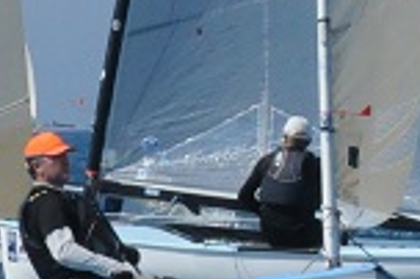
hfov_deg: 1.9
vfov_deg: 1.2
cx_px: 127
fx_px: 12983
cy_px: -337
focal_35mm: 1114
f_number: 14
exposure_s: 1/1250
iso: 1250
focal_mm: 110
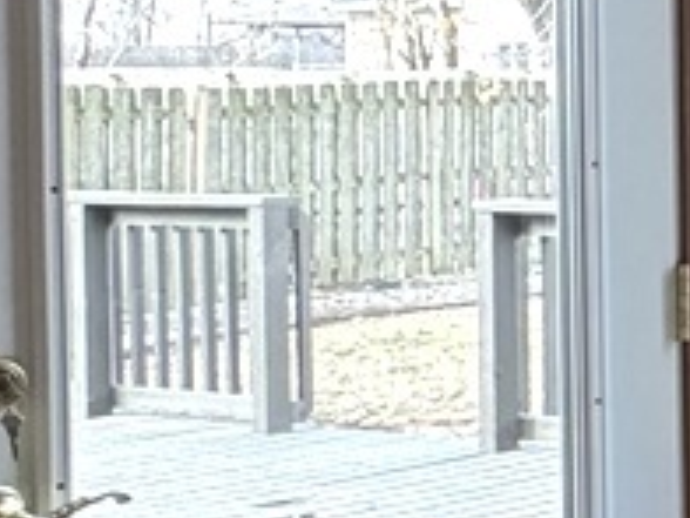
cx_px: 1957
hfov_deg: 11.9
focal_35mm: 103
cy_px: 102
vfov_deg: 14.3
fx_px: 2053
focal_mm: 2.22
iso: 200
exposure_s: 1/60
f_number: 2.2
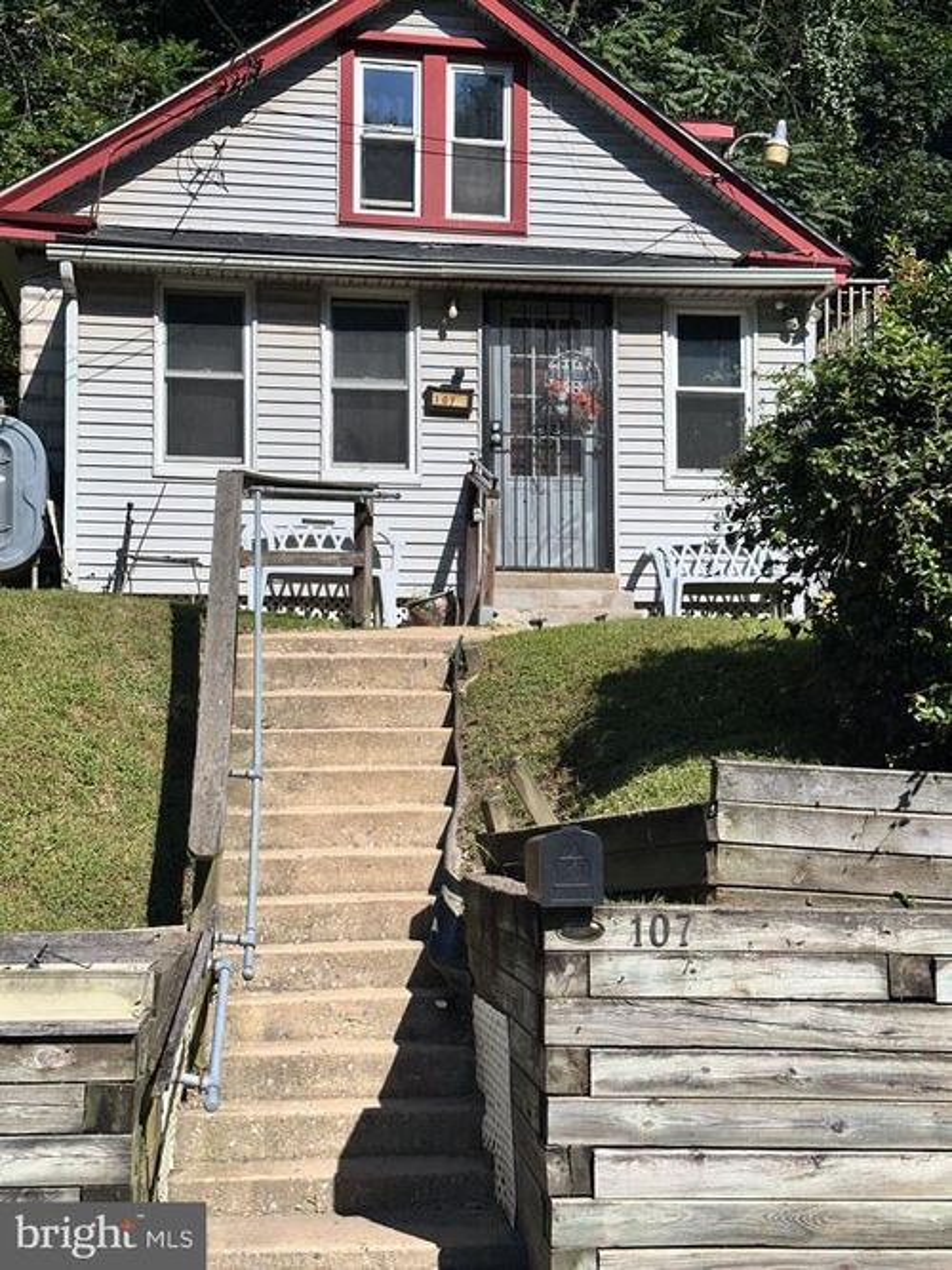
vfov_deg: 39.7
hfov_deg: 30.3
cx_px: 476
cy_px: 635
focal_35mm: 48
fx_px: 1761
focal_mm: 6.86
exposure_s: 1/10870
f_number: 1.78
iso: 40
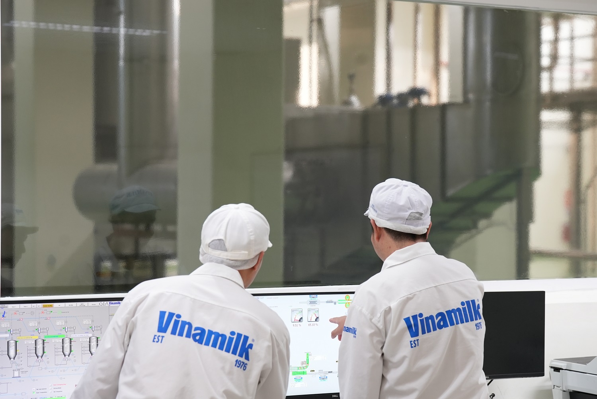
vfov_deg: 16.5
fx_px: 1377
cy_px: 200
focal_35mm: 83
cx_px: 298
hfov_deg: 24.5
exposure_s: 1/100
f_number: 5
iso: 2500
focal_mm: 83
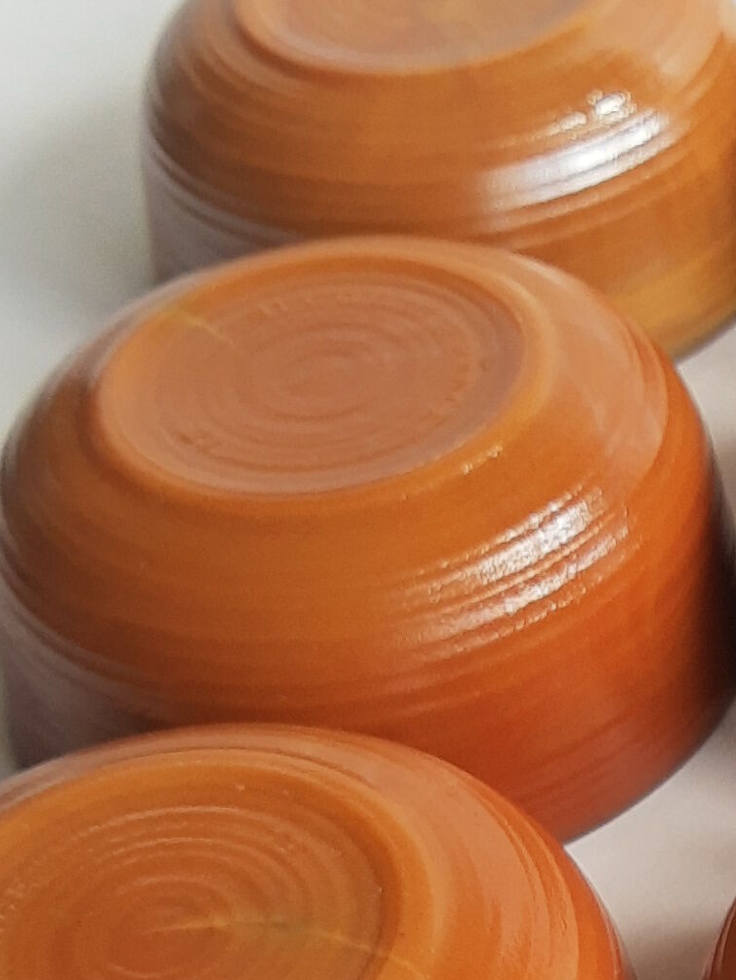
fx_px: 2975
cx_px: 1139
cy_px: 957
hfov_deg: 13.2
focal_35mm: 105
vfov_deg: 18.3
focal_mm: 3.95
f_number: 1.8
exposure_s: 1/100
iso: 48
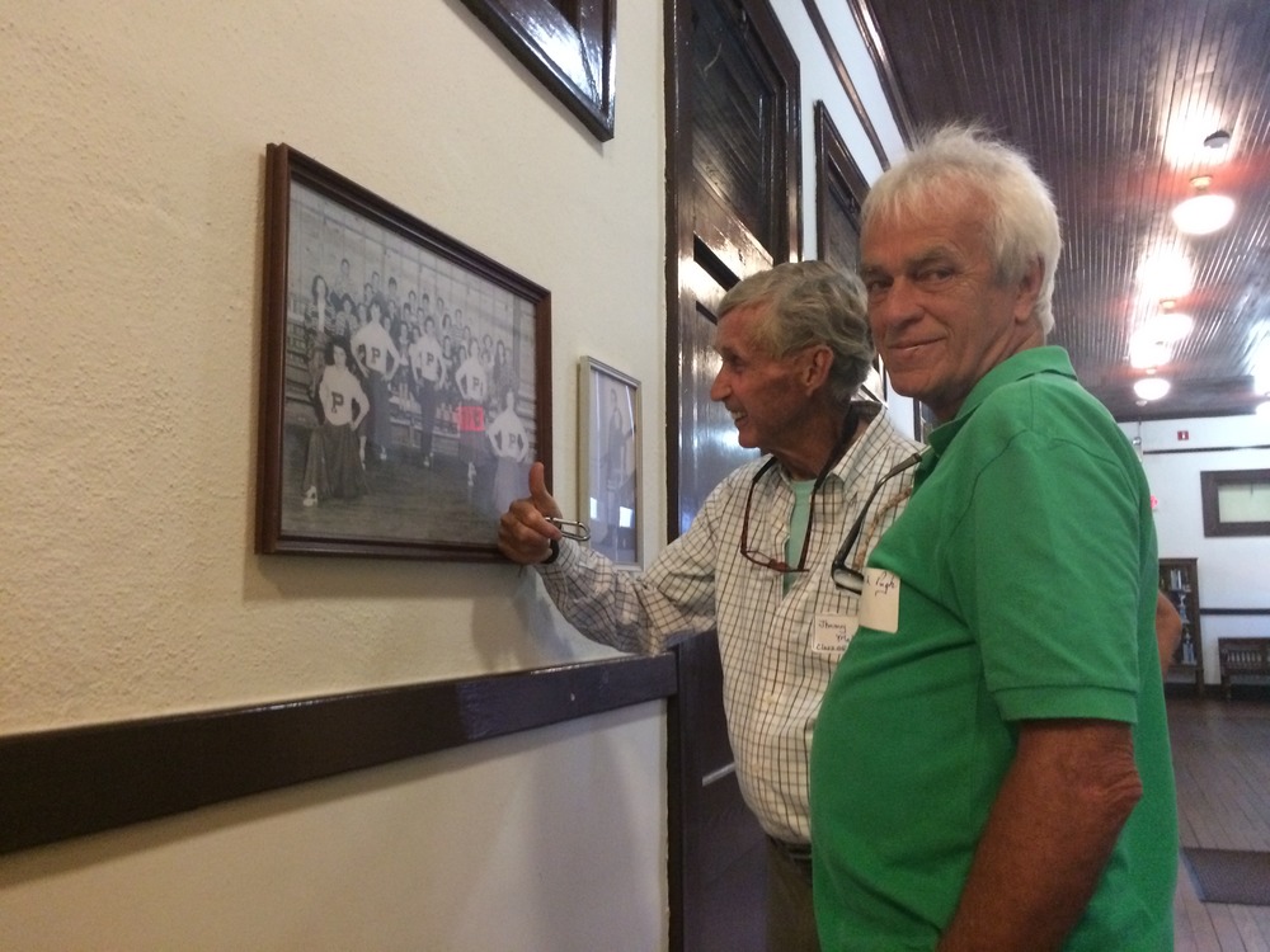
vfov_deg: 48.2
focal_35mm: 29
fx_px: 1064
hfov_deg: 61.7
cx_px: 635
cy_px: 476
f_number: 2.2
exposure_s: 1/15
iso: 320
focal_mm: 4.15
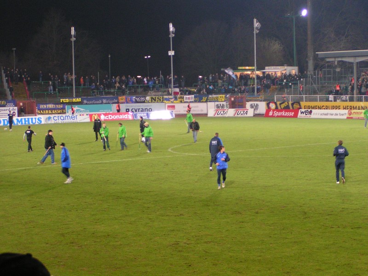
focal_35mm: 104
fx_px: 1106
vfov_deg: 14.2
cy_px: 138
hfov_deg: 18.9
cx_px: 184
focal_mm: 15.9
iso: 200
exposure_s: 1/25
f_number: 3.5
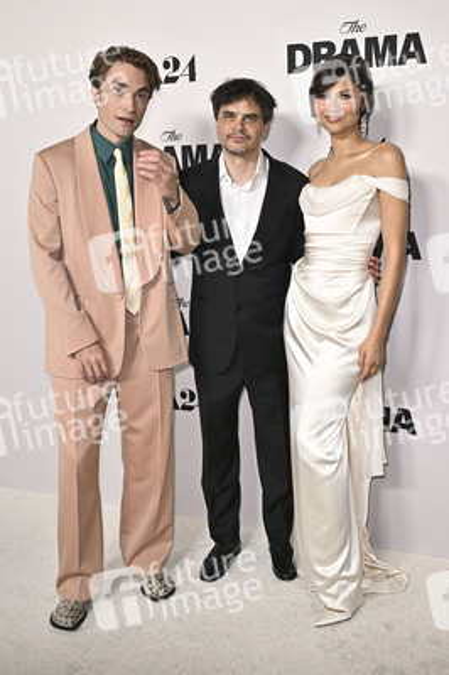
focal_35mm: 35
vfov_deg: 54.5
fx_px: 656
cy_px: 338
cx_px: 224
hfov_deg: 37.8
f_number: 5.6
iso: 1250
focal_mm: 35
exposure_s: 1/320
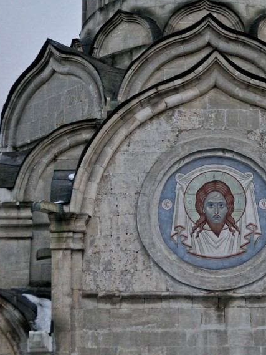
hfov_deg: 8.7
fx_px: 1749
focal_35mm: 171
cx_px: 202
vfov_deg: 11.6
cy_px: 180
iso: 800
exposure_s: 1/250
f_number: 5.3
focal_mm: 75
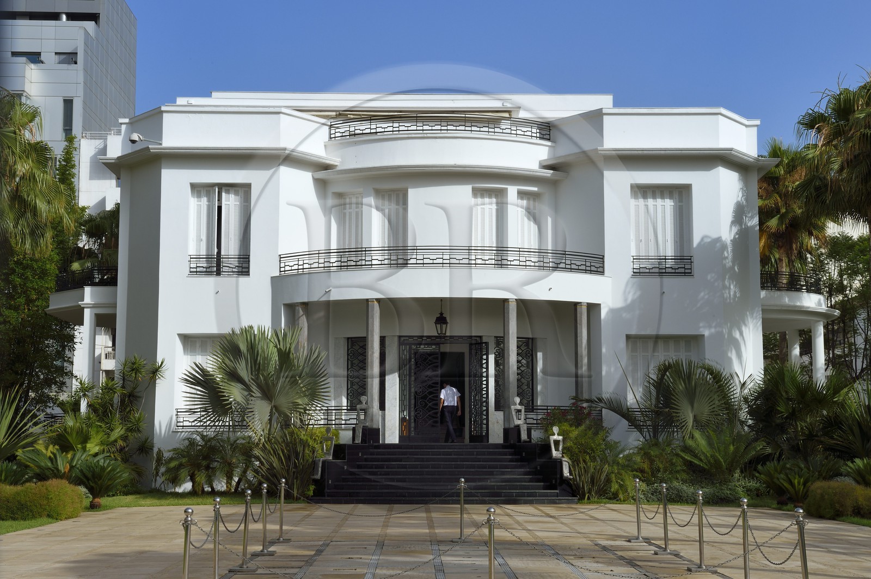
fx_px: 1330
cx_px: 436
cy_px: 290
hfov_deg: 36.3
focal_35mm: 55
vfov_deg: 24.6
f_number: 22
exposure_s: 1/80
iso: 200
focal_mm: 55
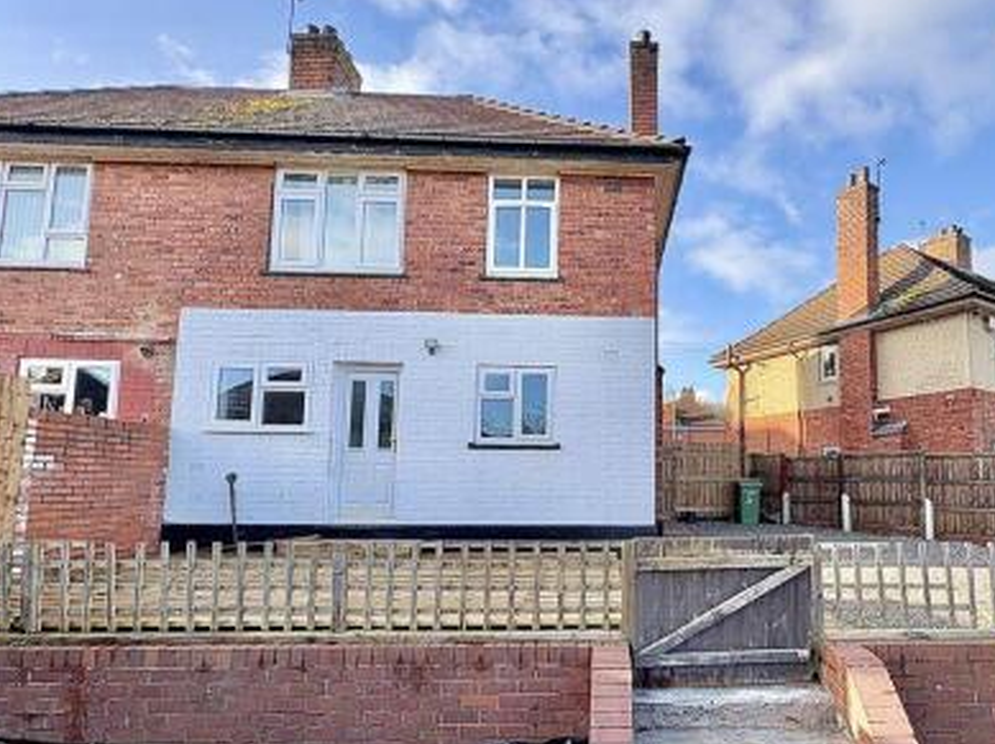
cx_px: 631
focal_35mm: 21
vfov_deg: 63.0
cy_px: 428
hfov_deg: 77.4
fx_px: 603
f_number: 2.2
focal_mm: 2.22
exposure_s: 1/591
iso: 40
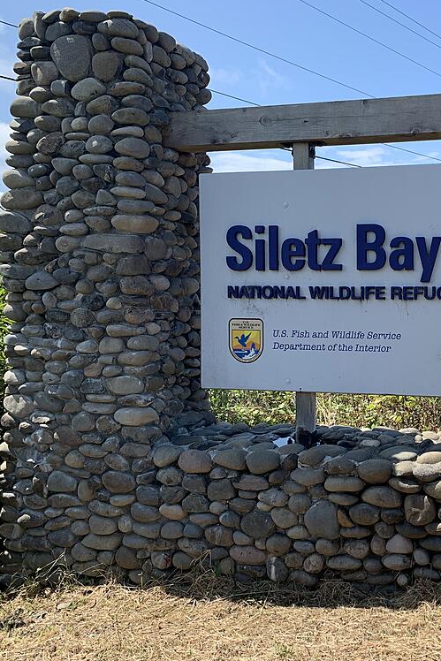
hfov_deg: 34.0
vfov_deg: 51.9
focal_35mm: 37
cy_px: 329
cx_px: 395
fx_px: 680
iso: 25
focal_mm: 4.25
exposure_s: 1/1634
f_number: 1.8
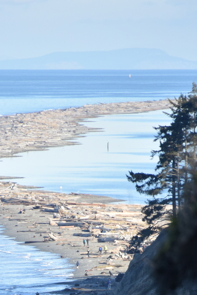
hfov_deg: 1.8
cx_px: 54
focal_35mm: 760
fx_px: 6234
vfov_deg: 2.7
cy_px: 329
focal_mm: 300
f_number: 5.6
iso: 360
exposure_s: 1/640
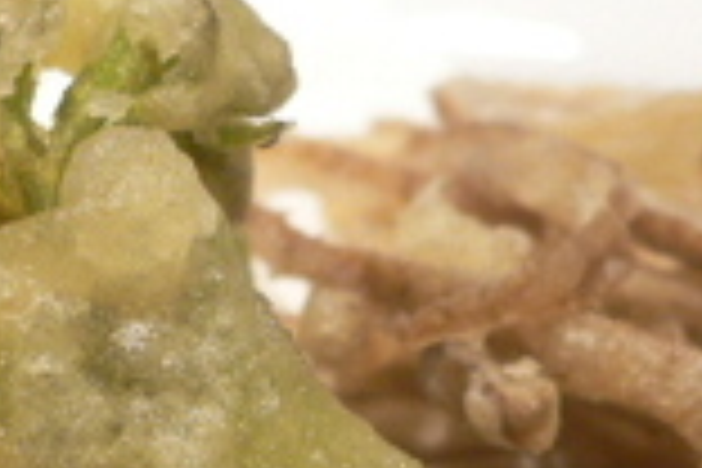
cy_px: 610
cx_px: 306
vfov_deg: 11.4
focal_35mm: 117
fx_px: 2281
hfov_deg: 17.5
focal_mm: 5.8
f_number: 2.8
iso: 100
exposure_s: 1/40
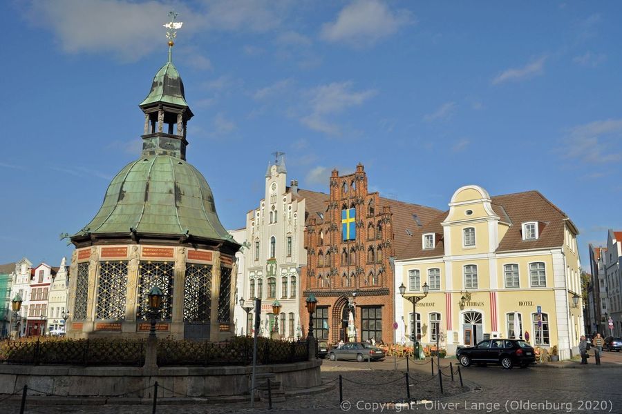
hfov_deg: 53.1
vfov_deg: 36.9
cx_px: 311
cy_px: 207
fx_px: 622
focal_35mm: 36
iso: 200
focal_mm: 24
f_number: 8
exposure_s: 1/200
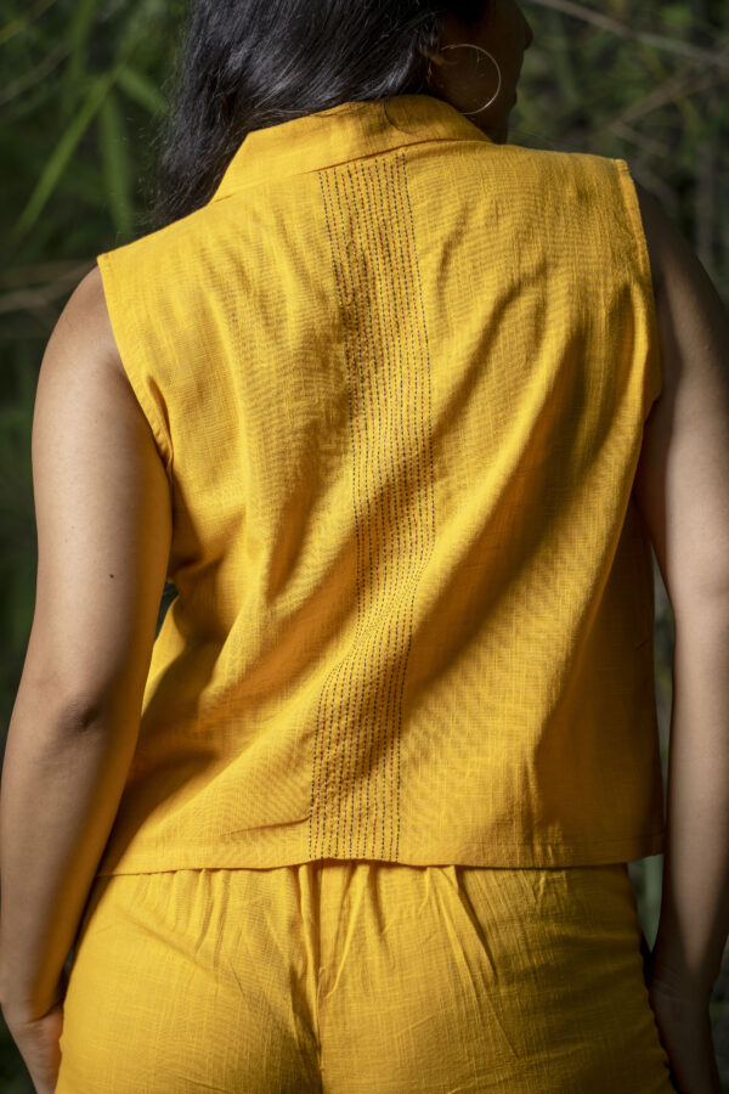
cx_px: 364
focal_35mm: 175
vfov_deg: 11.7
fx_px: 5315
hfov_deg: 7.8
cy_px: 547
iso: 100
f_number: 5.6
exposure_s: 1/200
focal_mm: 175
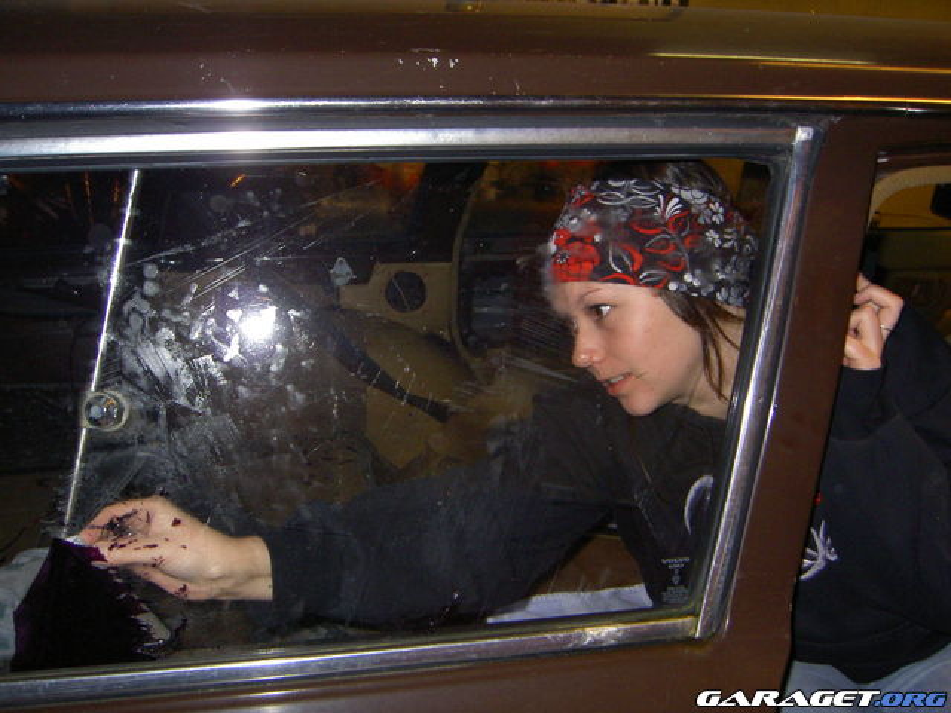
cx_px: 476
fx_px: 934
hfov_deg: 54.0
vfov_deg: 41.8
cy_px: 356
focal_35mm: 34
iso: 200
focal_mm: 5.6
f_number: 2.8
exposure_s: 1/60
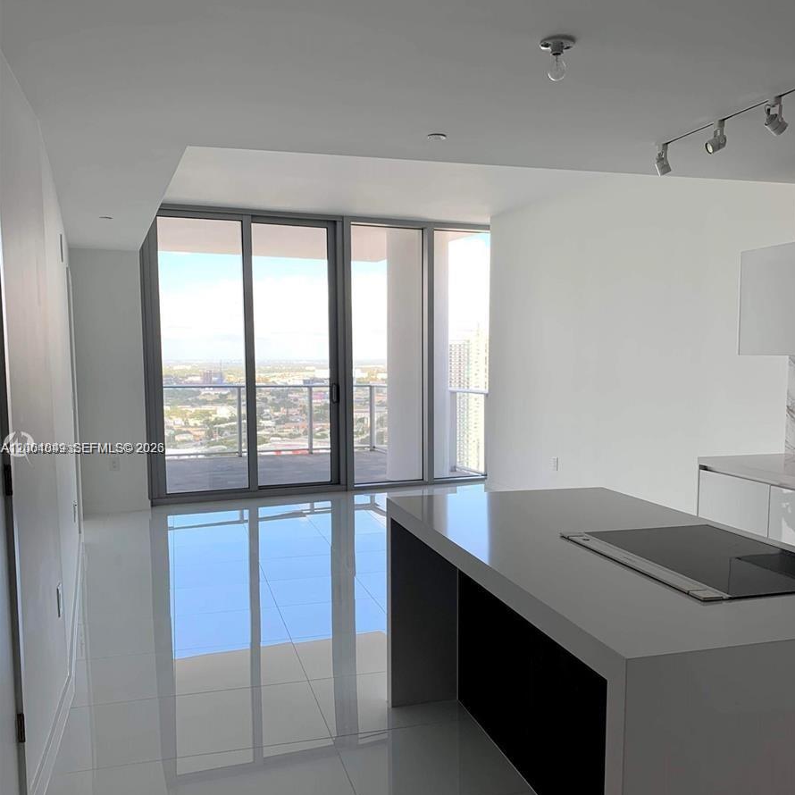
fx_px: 805
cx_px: 401
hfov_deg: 52.5
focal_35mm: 31
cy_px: 449
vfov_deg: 52.4
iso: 25
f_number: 1.8
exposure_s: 1/122
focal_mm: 4.25
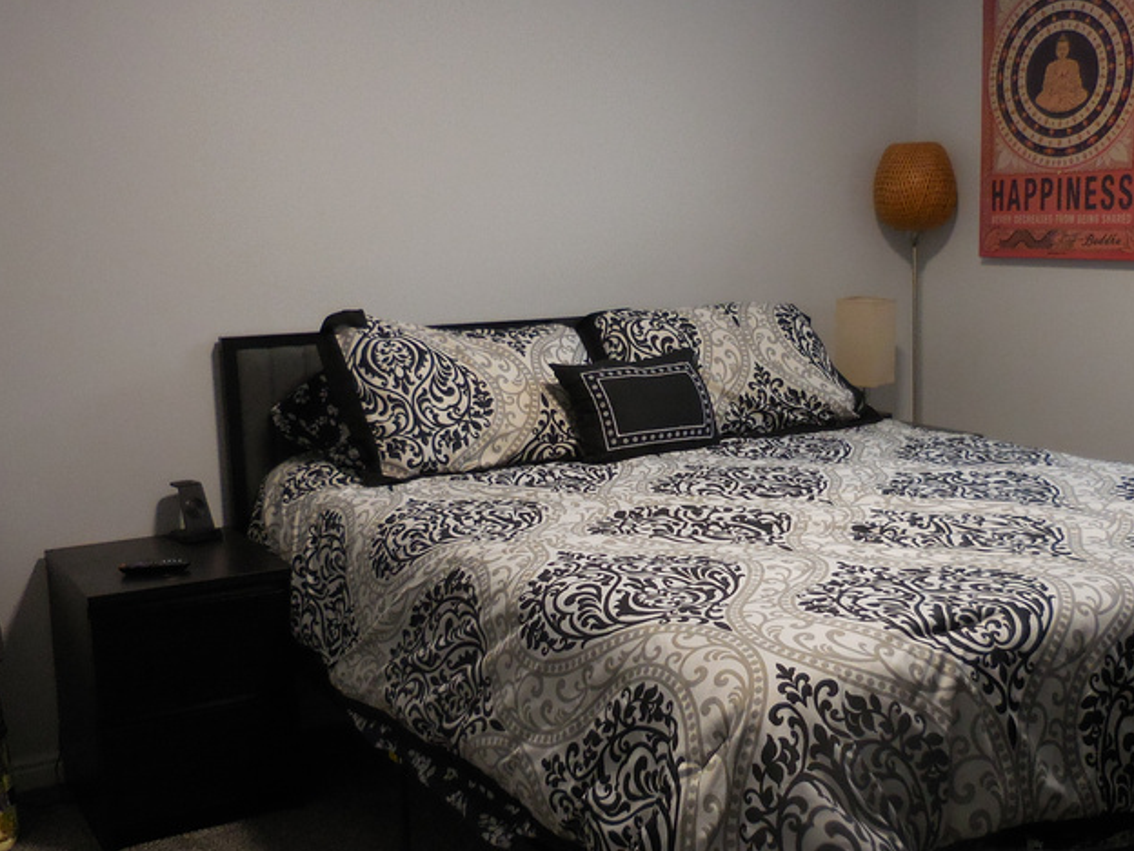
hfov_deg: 45.5
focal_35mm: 41
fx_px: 1343
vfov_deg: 35.1
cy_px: 458
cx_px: 694
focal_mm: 4.5
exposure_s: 1/30
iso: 280
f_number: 3.3
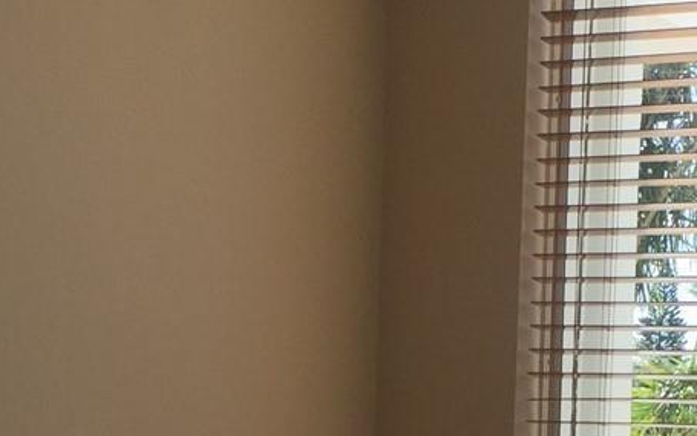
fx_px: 2053
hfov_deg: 19.2
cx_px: 504
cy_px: 571
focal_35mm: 108
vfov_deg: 11.8
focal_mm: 4.15
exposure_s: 1/449
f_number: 2.2
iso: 32
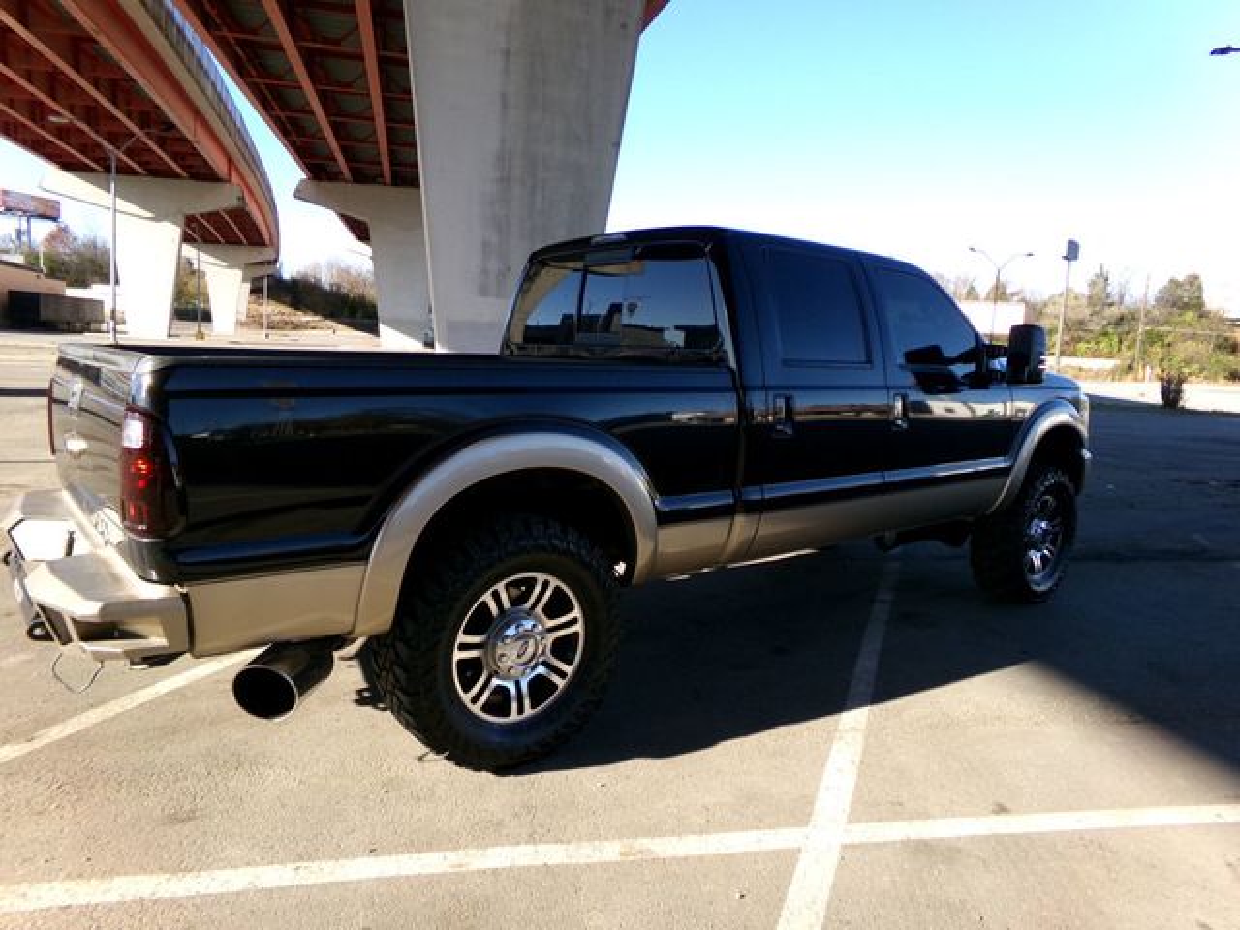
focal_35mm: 24
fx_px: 860
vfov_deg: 56.8
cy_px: 465
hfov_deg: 71.6
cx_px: 620
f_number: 11.07
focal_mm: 4.3
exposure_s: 1/60
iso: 197
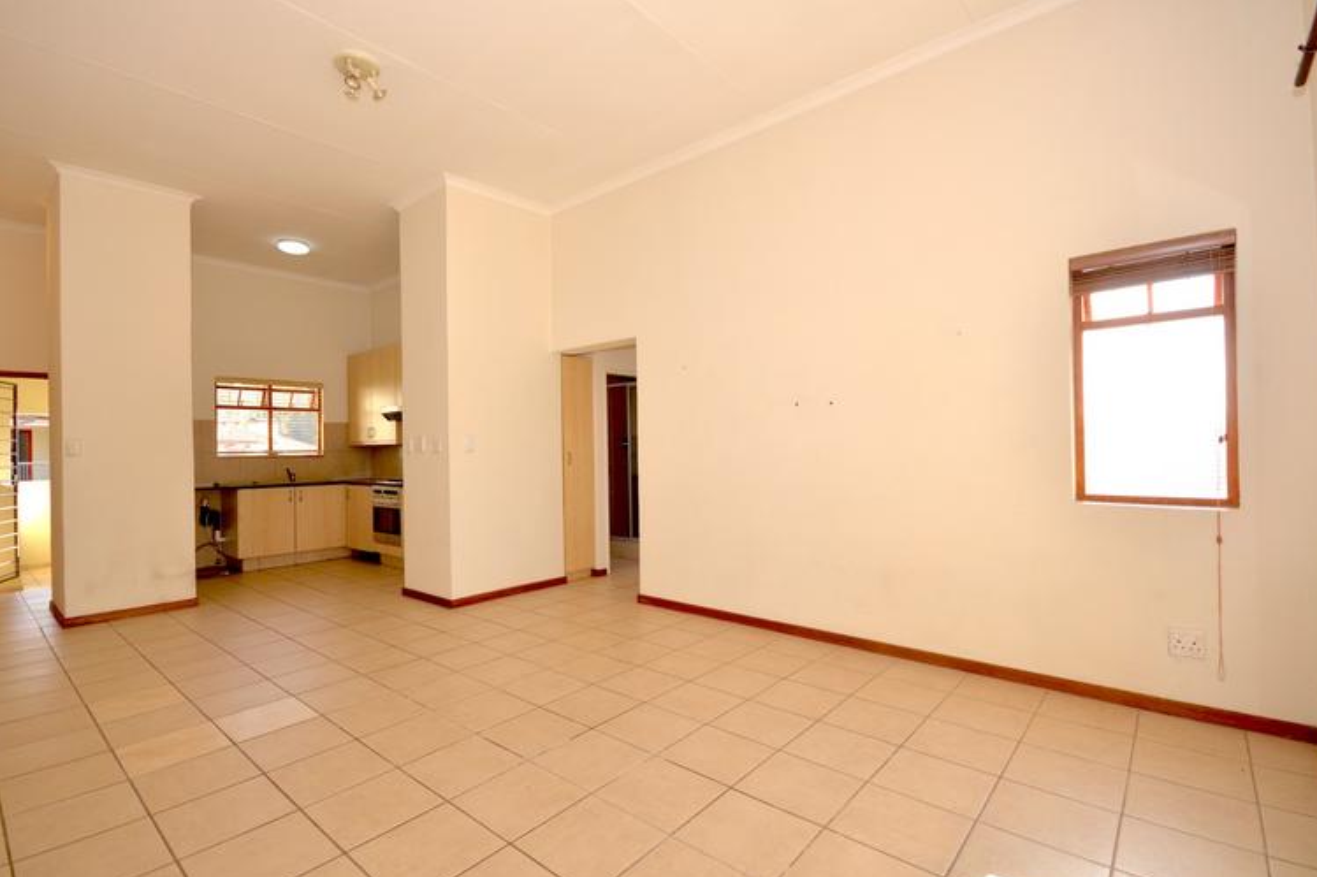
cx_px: 633
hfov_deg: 96.7
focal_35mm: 16
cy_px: 436
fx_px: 585
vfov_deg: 73.7
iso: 280
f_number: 6.3
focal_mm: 10
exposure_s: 1/160
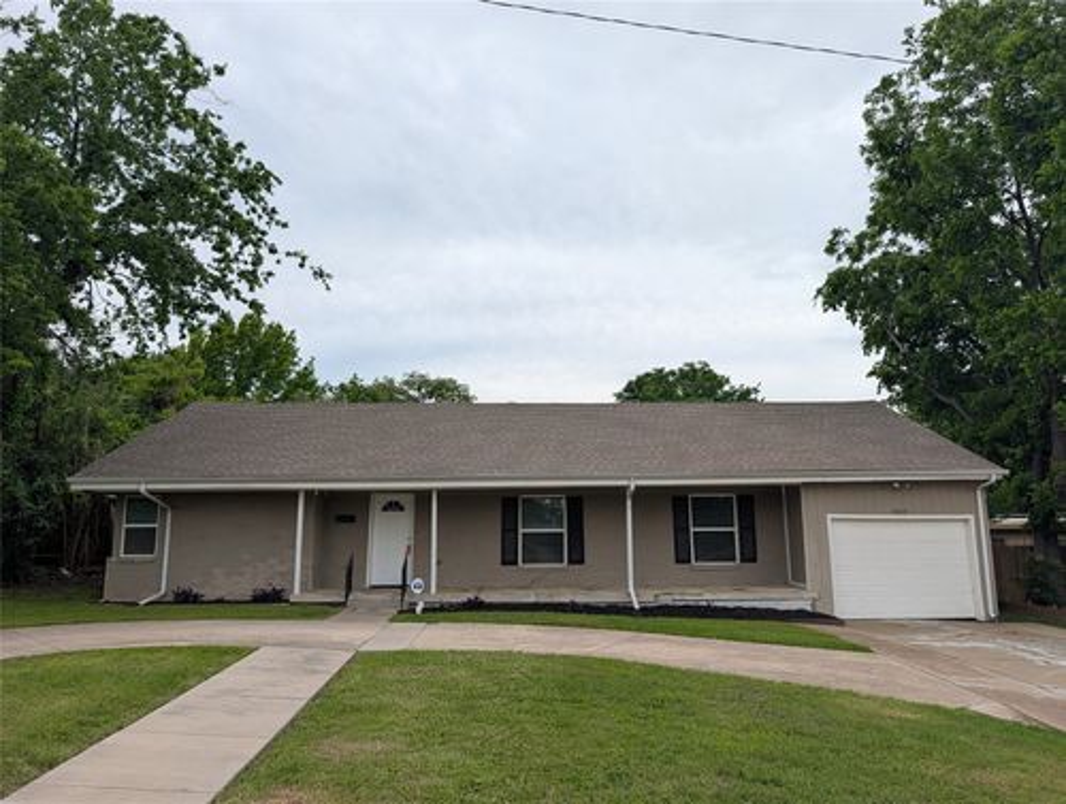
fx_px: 741
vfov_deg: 57.0
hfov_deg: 71.5
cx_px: 533
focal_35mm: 24
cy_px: 402
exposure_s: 1/1178
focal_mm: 6.9
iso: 21
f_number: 1.68
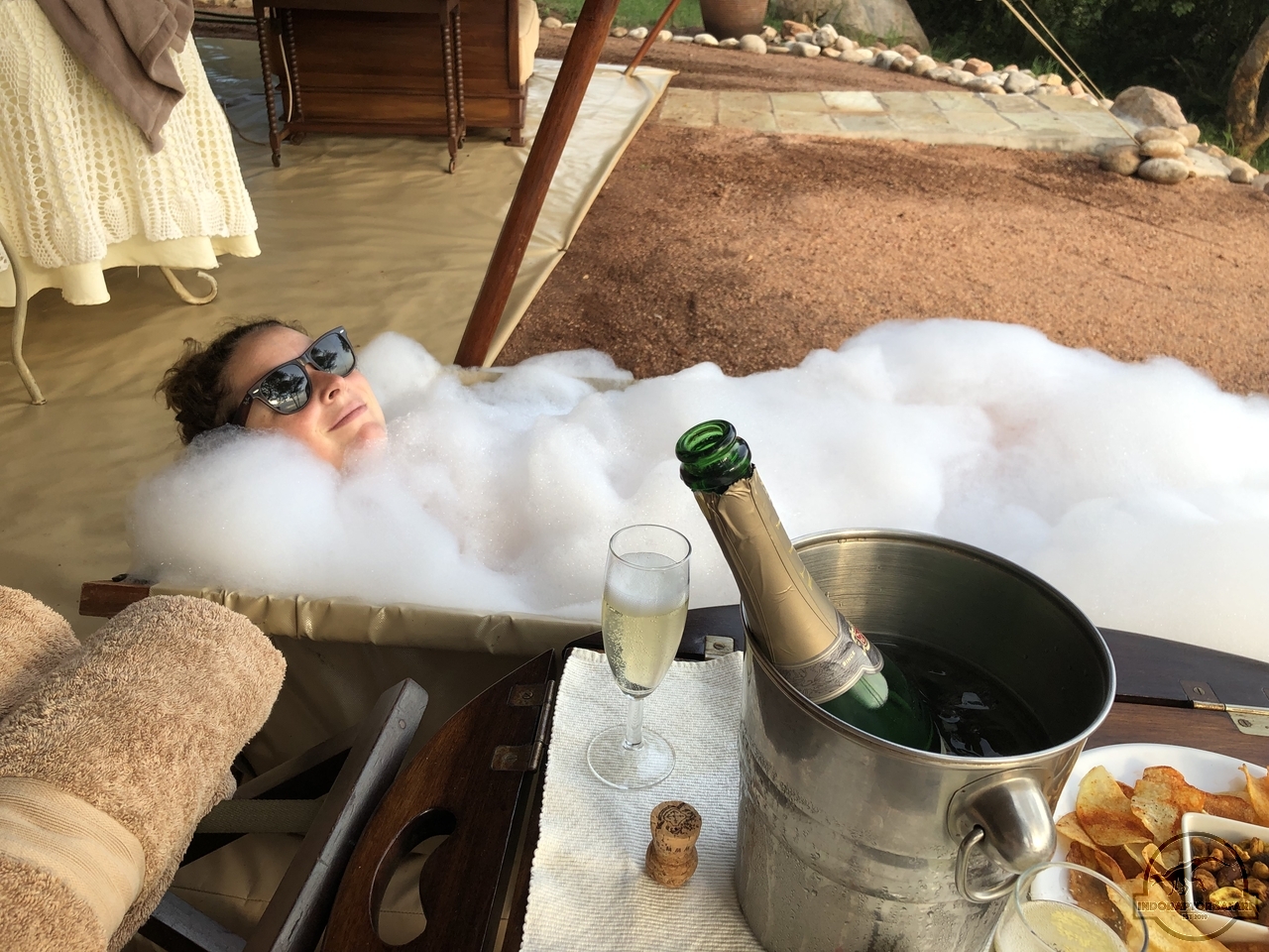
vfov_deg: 49.7
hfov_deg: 63.4
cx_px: 634
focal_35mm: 28
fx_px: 1026
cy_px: 476
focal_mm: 4
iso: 20
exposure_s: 1/161
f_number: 1.8
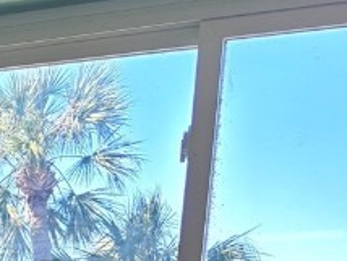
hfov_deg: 13.5
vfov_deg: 12.4
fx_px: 1104
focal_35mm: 110
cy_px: 462
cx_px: -464
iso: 80
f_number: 1.8
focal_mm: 5.4
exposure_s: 1/180
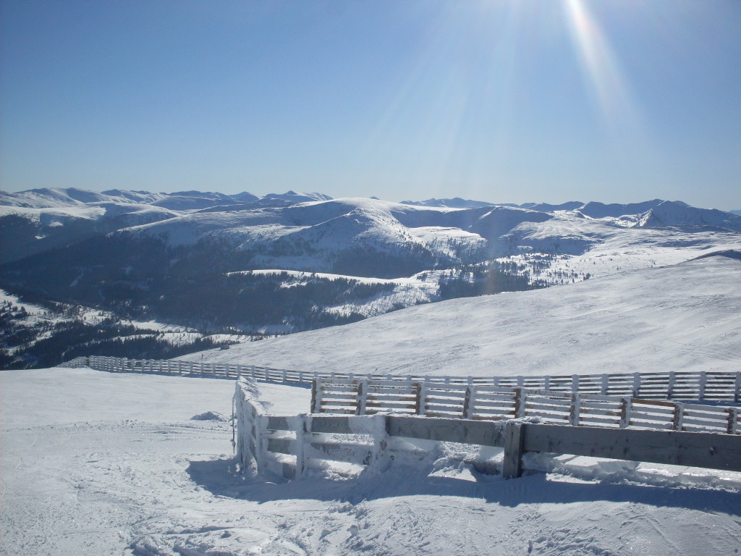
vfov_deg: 37.7
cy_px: 278
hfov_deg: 49.0
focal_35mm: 38
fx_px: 813
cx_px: 370
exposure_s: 1/750
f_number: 8.4
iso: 80
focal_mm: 6.3
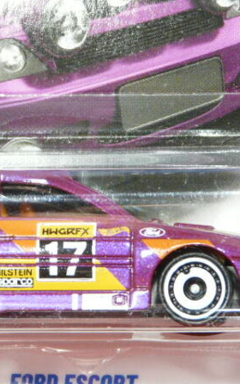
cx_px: 56
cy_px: 192
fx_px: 2466
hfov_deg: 5.6
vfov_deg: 8.9
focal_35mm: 236
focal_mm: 17
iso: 200
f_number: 3.6
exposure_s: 1/25
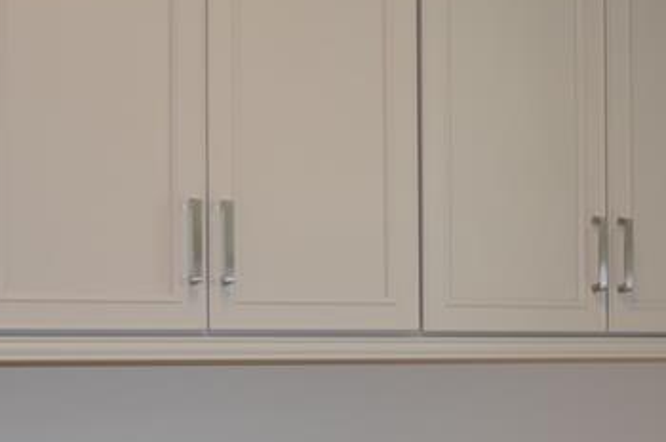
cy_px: 318
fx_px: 1459
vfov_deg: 17.1
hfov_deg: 25.7
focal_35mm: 79
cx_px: 396
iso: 100
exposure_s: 1/40
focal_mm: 18
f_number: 3.5
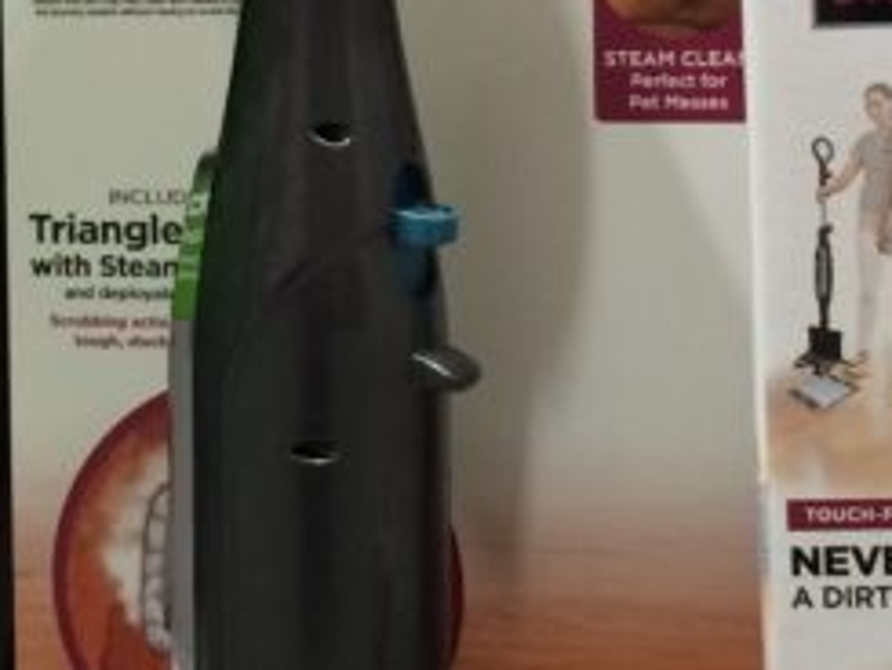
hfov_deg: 16.3
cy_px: -29
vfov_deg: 12.1
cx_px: 437
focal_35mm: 121
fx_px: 3120
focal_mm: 4.15
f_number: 2.2
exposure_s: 1/30
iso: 160
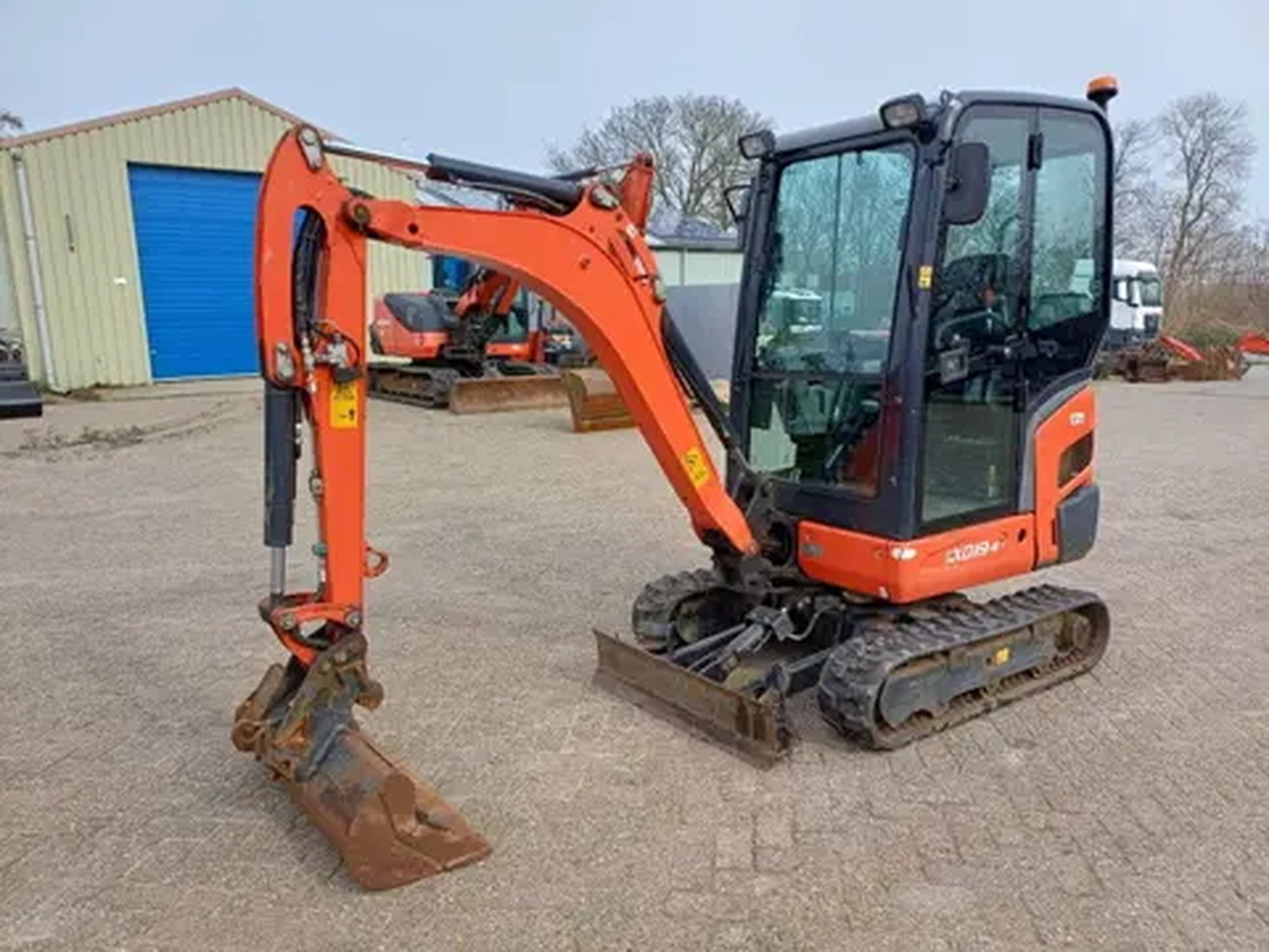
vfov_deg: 54.9
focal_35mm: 25
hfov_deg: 69.4
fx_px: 916
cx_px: 634
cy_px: 476
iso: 50
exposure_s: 1/539
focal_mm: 4.65
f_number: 1.8
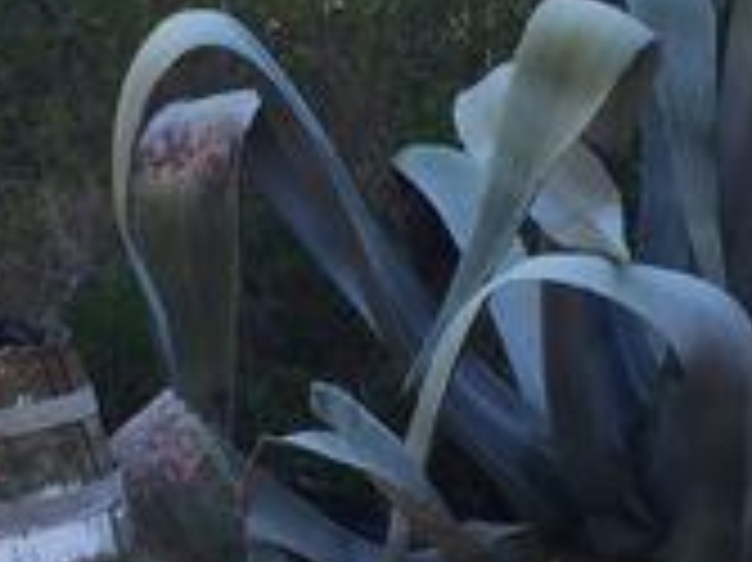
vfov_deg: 10.6
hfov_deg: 14.2
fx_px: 3017
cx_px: 437
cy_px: 535
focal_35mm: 139
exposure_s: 1/125
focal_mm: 4.15
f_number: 2.2
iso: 32
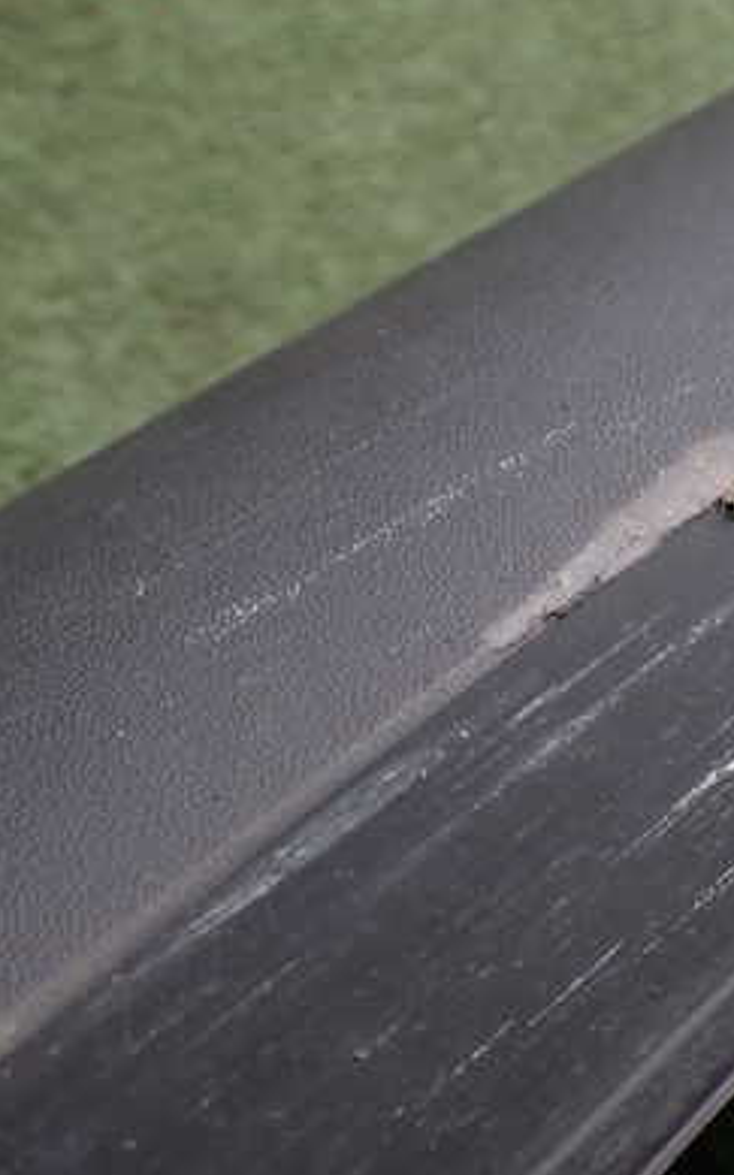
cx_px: 704
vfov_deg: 41.1
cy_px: 598
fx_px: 1569
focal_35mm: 49
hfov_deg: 25.3
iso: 100
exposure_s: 1/125
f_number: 2.3
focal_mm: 5.4
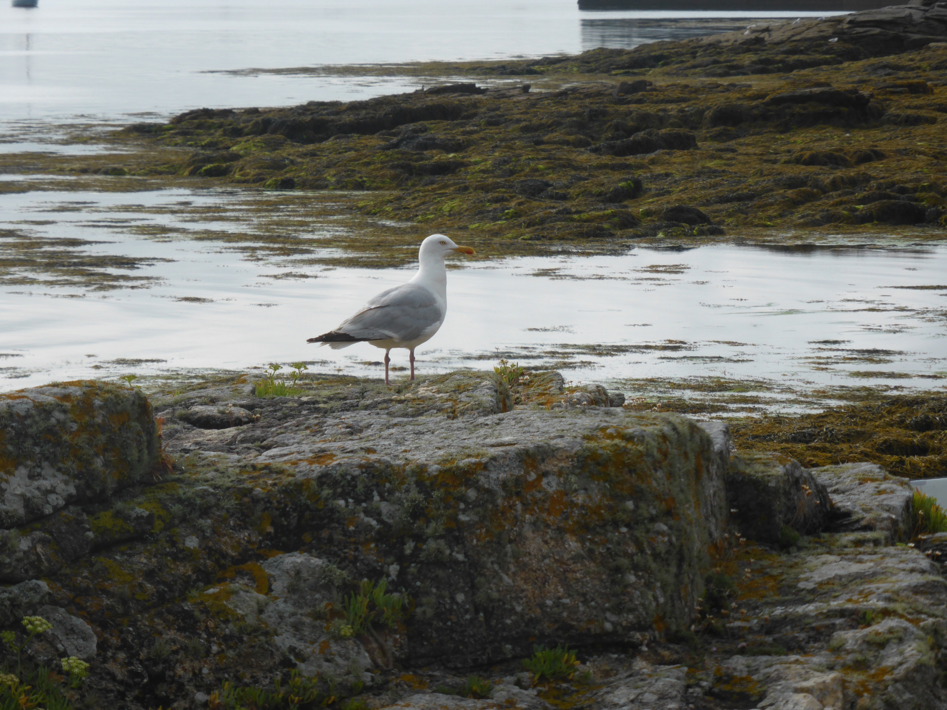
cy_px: 355
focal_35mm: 176
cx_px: 474
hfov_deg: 11.2
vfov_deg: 8.4
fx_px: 4815
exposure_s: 1/640
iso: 100
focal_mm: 31.3
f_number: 5.4
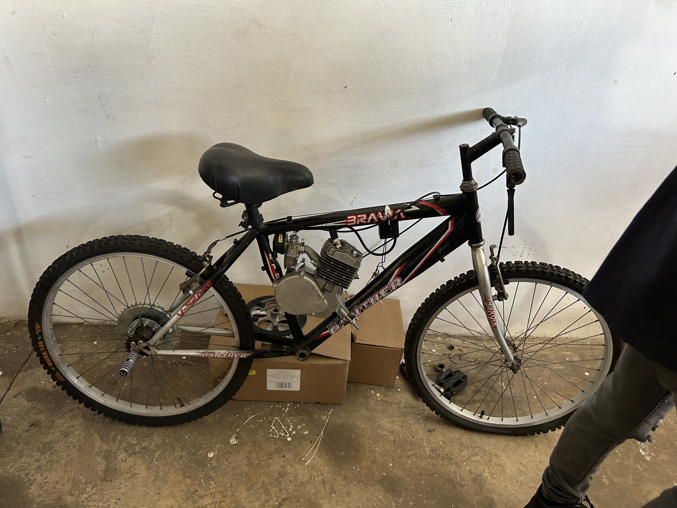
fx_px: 508
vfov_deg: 53.1
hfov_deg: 67.3
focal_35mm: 26
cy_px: 254
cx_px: 338
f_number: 1.5
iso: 200
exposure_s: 1/60
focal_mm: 5.7
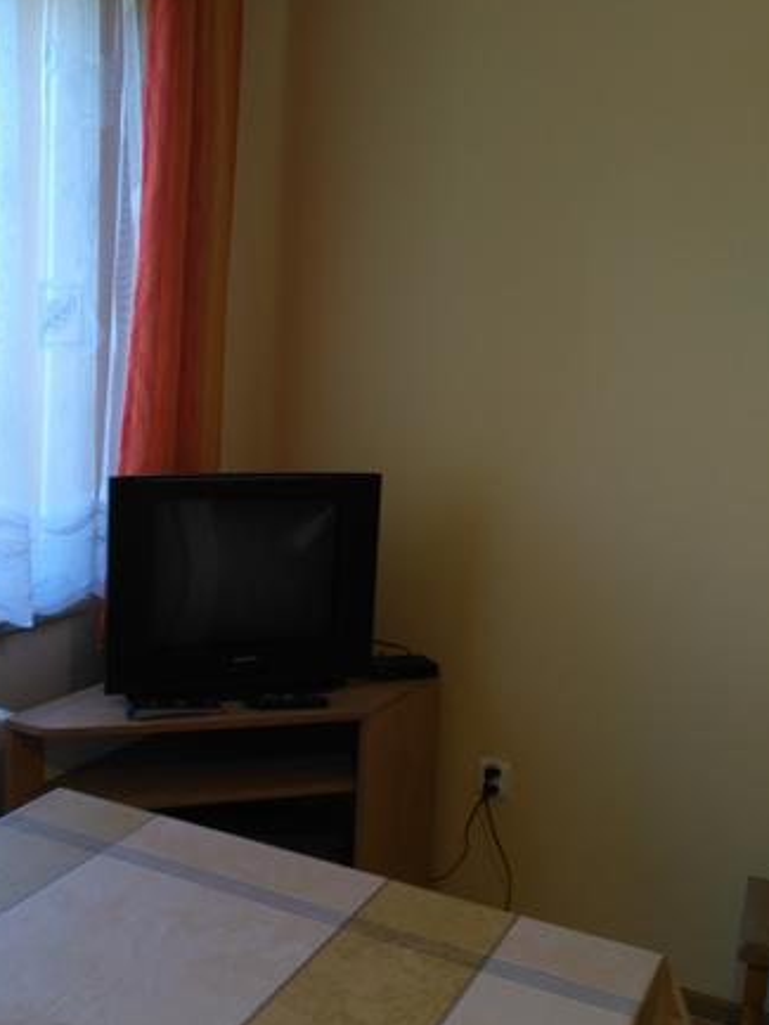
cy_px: 554
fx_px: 1243
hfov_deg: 33.8
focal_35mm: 42
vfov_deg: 44.7
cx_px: 207
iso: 107
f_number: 2
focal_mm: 2.96
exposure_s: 1/40
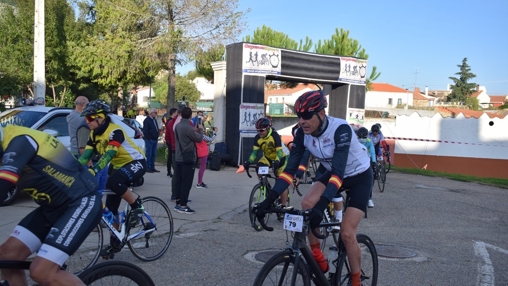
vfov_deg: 31.2
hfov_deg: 52.8
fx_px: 512
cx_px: 252
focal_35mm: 38
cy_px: 158
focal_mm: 24
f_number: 5.6
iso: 400
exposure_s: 1/1250
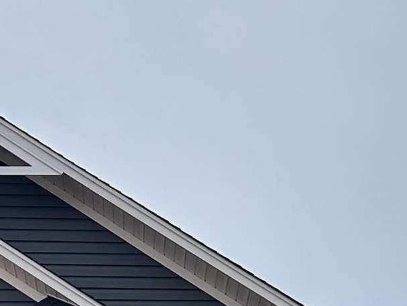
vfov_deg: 11.2
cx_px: -5
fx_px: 1423
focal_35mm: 121
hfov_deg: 15.9
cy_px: 589
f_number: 1.78
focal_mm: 6.86
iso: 80
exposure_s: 1/8197
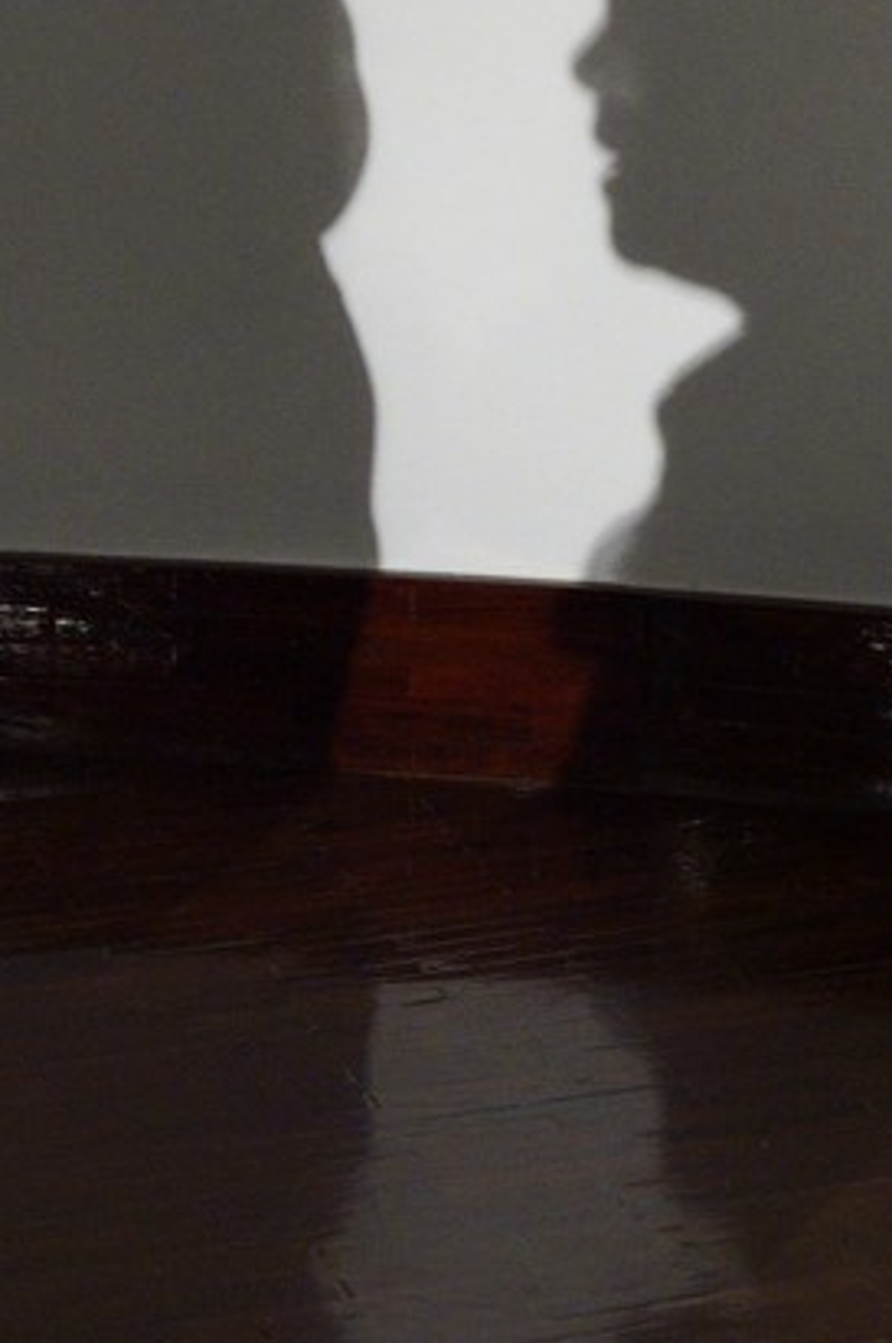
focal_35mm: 187
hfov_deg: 7.2
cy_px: -1219
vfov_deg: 10.3
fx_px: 6967
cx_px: 1211
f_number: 4.5
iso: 1250
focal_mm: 48
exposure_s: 1/30
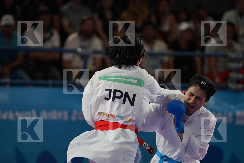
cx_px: 122
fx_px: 1918
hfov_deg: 7.3
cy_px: 82
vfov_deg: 4.9
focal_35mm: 283
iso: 800
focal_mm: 189
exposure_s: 1/1000
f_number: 2.8
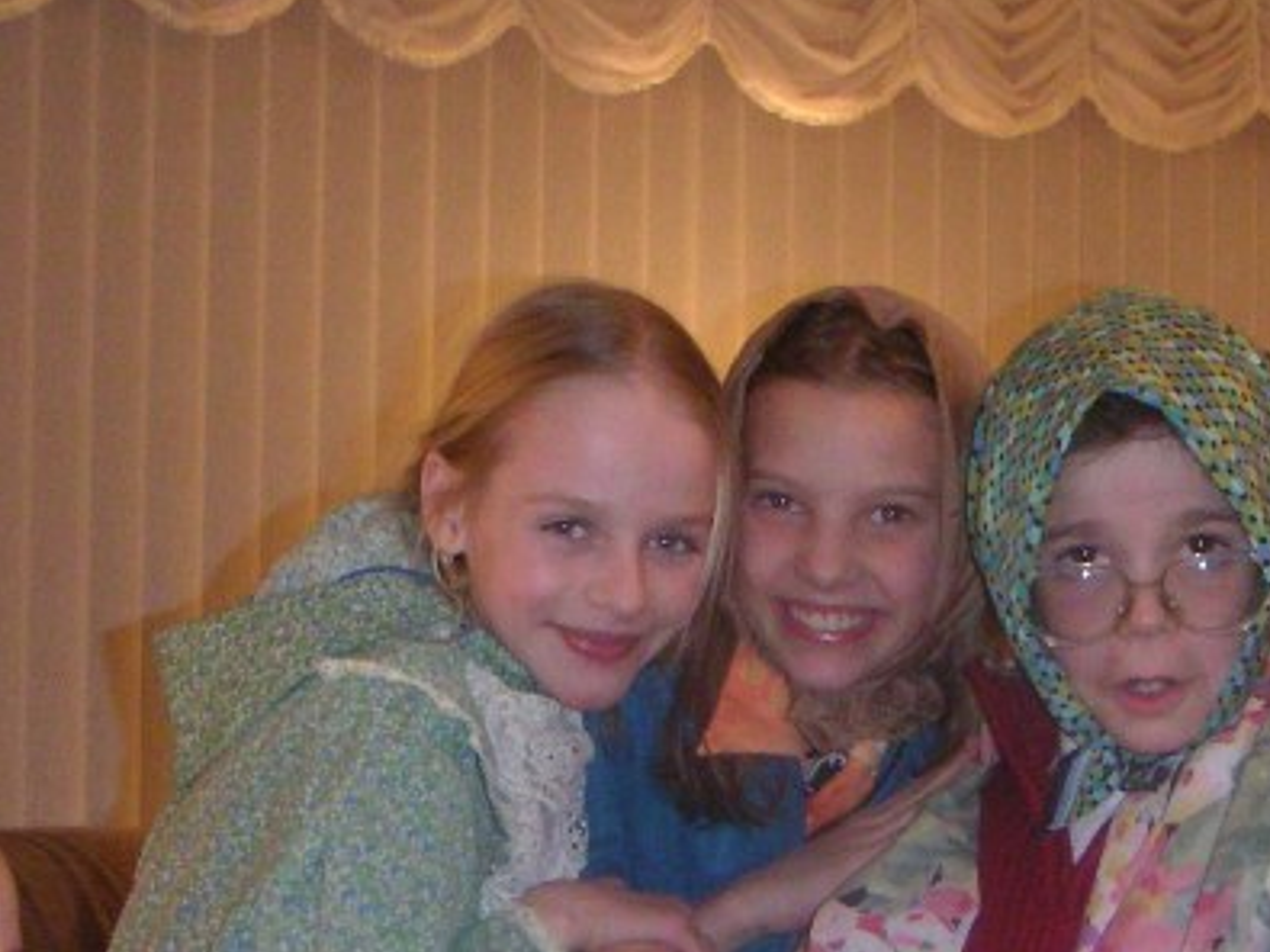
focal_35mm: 79
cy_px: 891
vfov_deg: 18.3
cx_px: 717
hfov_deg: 24.7
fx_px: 2897
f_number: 2.9
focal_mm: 5.1
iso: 200
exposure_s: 1/45
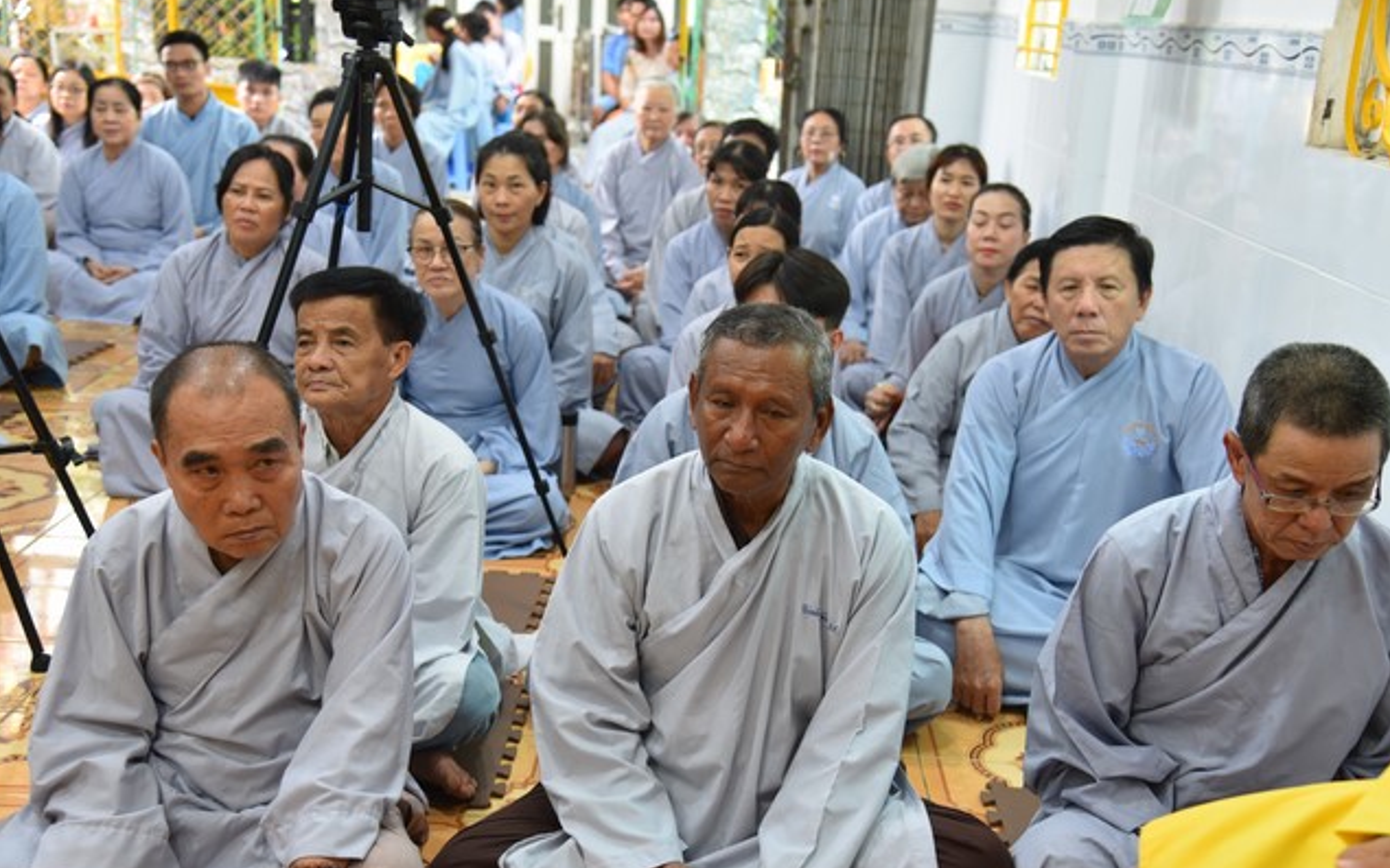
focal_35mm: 48
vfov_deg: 26.9
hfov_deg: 41.8
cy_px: 439
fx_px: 1818
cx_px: 709
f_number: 4
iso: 800
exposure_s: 1/60
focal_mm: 46
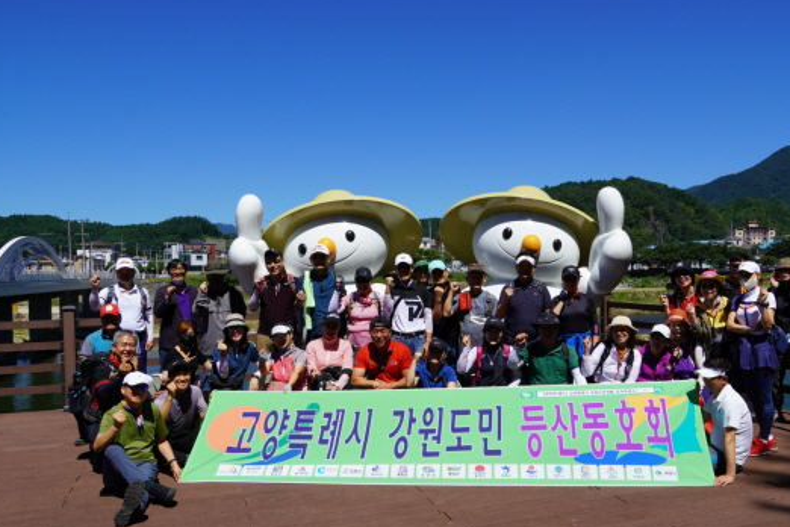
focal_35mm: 31
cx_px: 432
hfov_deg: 60.2
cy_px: 282
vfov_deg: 42.3
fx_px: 680
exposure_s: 1/250
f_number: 10
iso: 100
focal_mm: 18
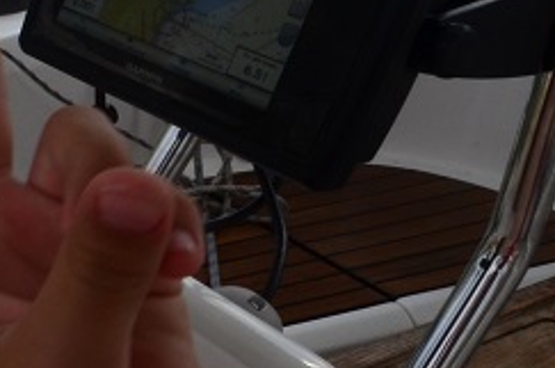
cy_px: 38
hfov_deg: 20.5
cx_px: -408
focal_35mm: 74
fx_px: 1139
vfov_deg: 18.1
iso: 250
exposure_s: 1/60
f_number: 22
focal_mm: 12
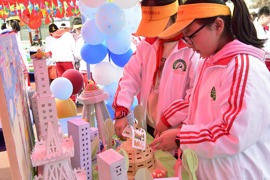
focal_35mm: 36
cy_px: 90
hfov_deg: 53.1
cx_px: 135
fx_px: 270
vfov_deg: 36.9
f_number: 14
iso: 1250
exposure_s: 1/125
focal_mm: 36
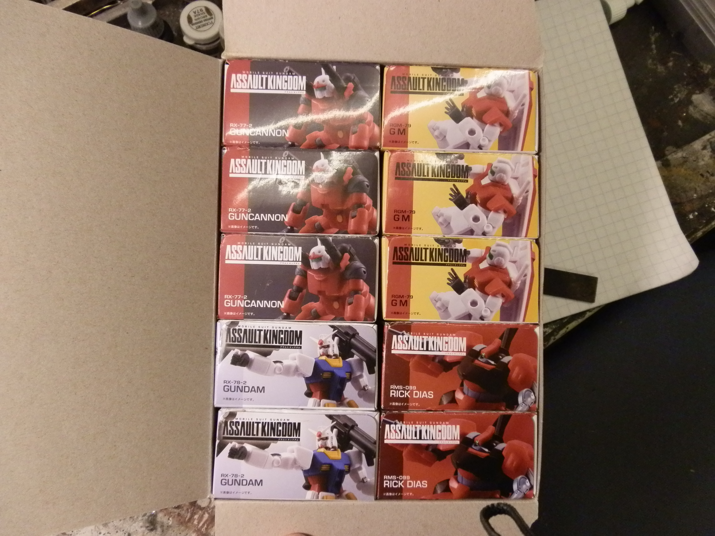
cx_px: 358
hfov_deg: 63.4
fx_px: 578
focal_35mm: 28
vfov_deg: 49.7
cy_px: 268
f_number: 3.1
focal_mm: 5
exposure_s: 1/80
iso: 400
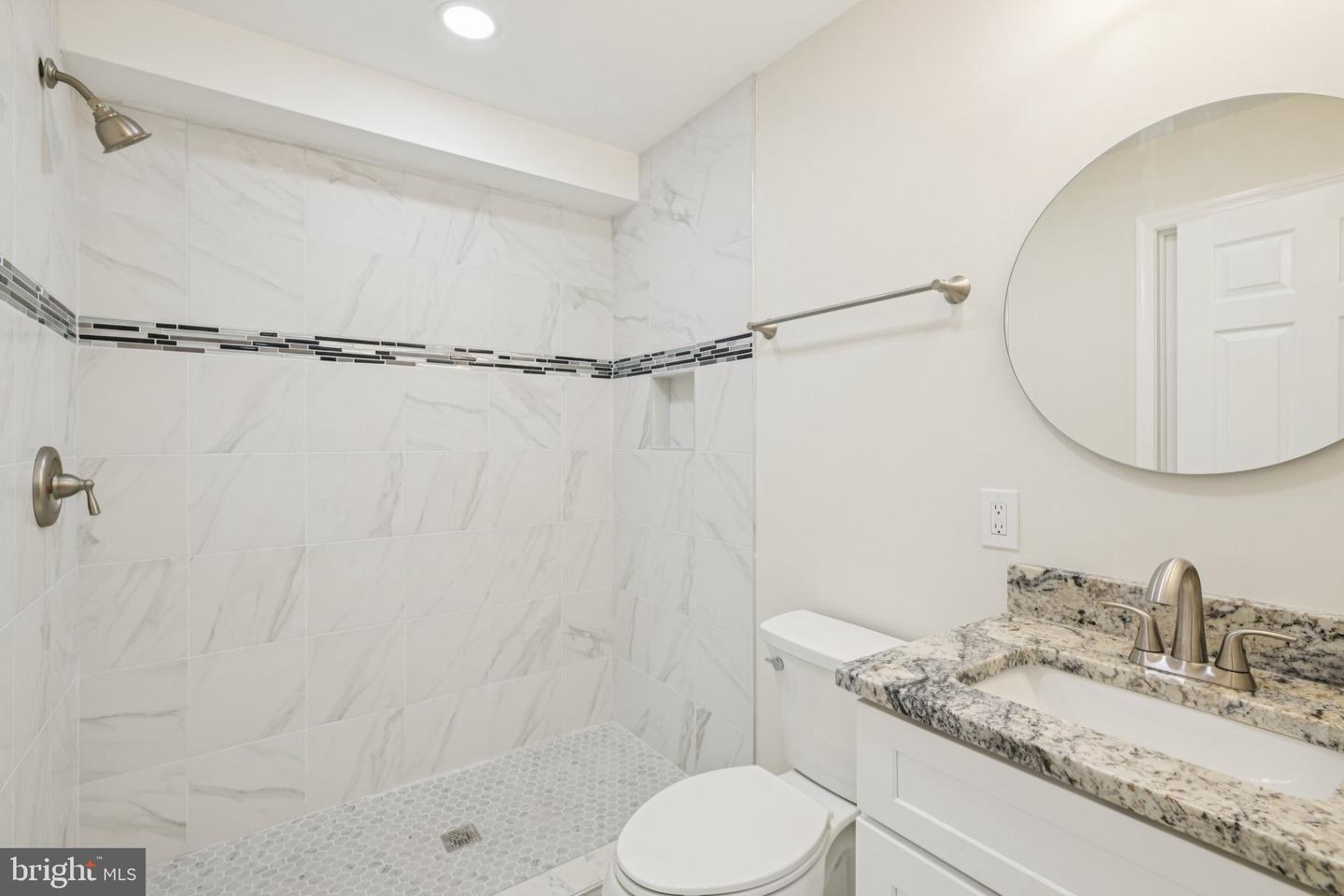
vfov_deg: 73.7
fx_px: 597
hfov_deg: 96.7
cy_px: 448
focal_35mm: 16
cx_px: 672
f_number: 8
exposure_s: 1/25
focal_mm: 16
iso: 100
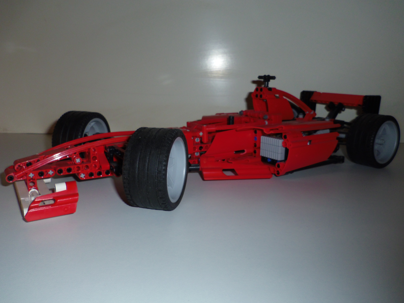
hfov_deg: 63.4
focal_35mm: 28
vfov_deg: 49.7
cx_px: 202
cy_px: 152
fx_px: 327
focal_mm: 5
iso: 100
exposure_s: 1/40
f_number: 3.9
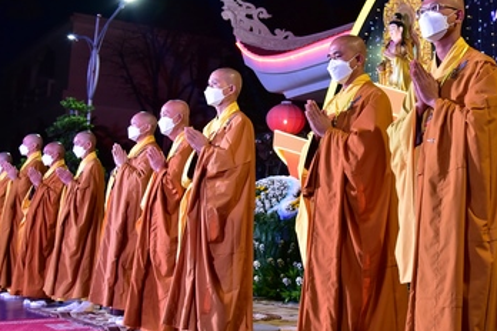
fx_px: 773
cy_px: 111
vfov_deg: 24.1
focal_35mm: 56
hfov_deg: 34.6
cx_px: 394
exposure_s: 1/50
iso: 2000
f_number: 5.6
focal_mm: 30
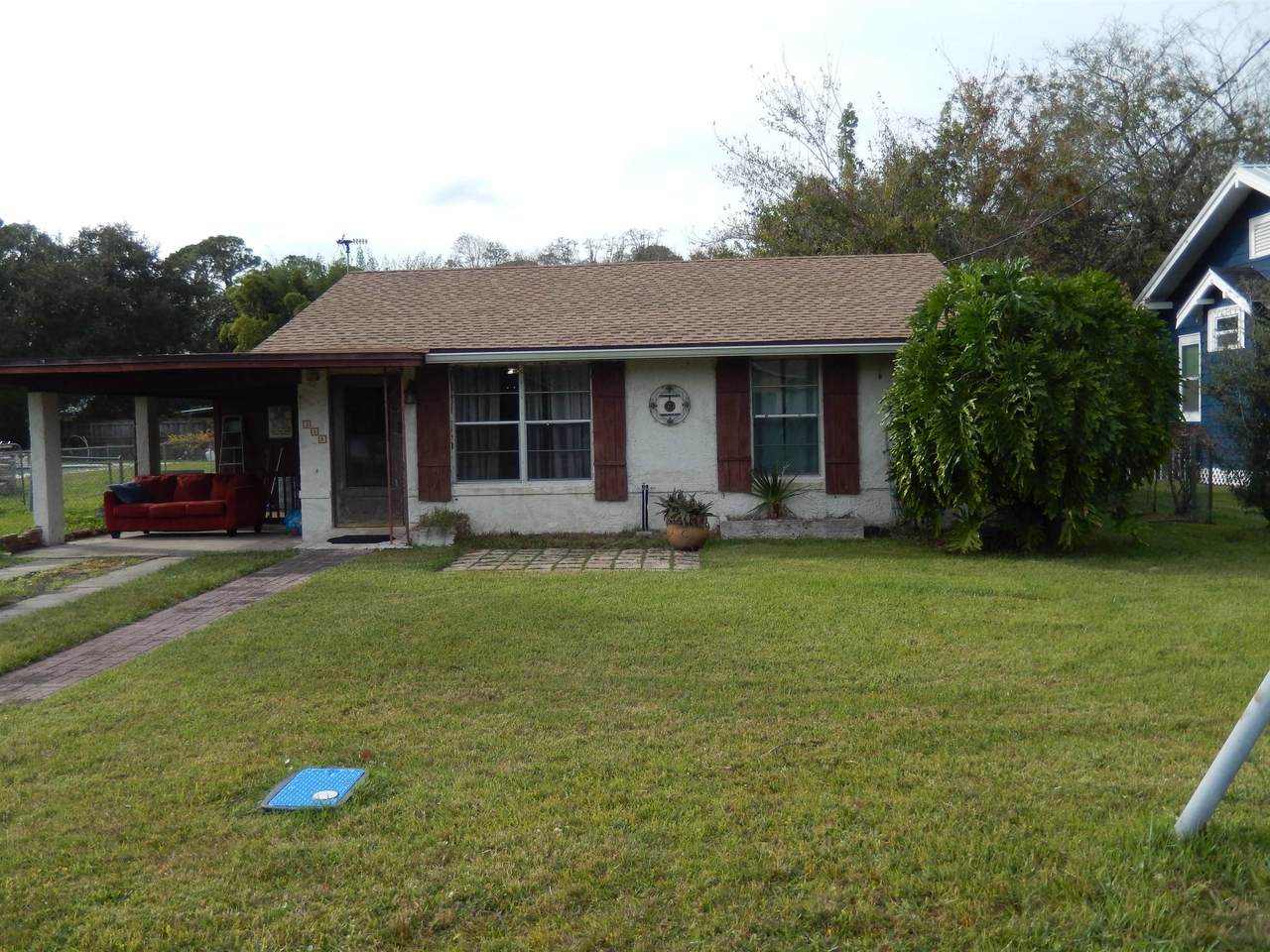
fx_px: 1174
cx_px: 635
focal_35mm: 32
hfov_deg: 56.8
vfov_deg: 44.2
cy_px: 476
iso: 125
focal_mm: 5.7
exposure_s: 1/800
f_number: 3.8
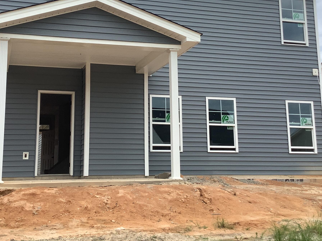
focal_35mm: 52
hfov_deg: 36.7
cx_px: 137
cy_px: 87
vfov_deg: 27.9
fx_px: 484
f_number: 2.4
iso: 25
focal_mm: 3.3
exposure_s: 1/741
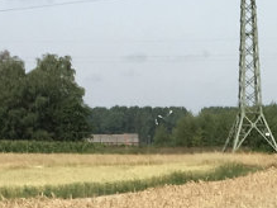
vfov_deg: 13.9
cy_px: 152
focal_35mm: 106
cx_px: 448
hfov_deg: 16.5
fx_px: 848
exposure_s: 1/1570
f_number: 2.2
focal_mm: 4.2
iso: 25
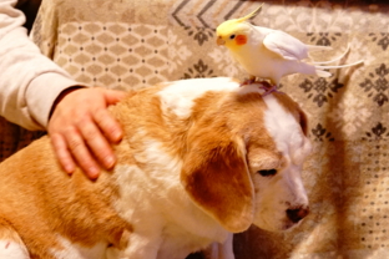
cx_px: 177
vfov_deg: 9.4
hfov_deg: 14.1
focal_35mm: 146
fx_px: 1577
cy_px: 52
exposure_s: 1/60
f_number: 5
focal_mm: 57
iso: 2500
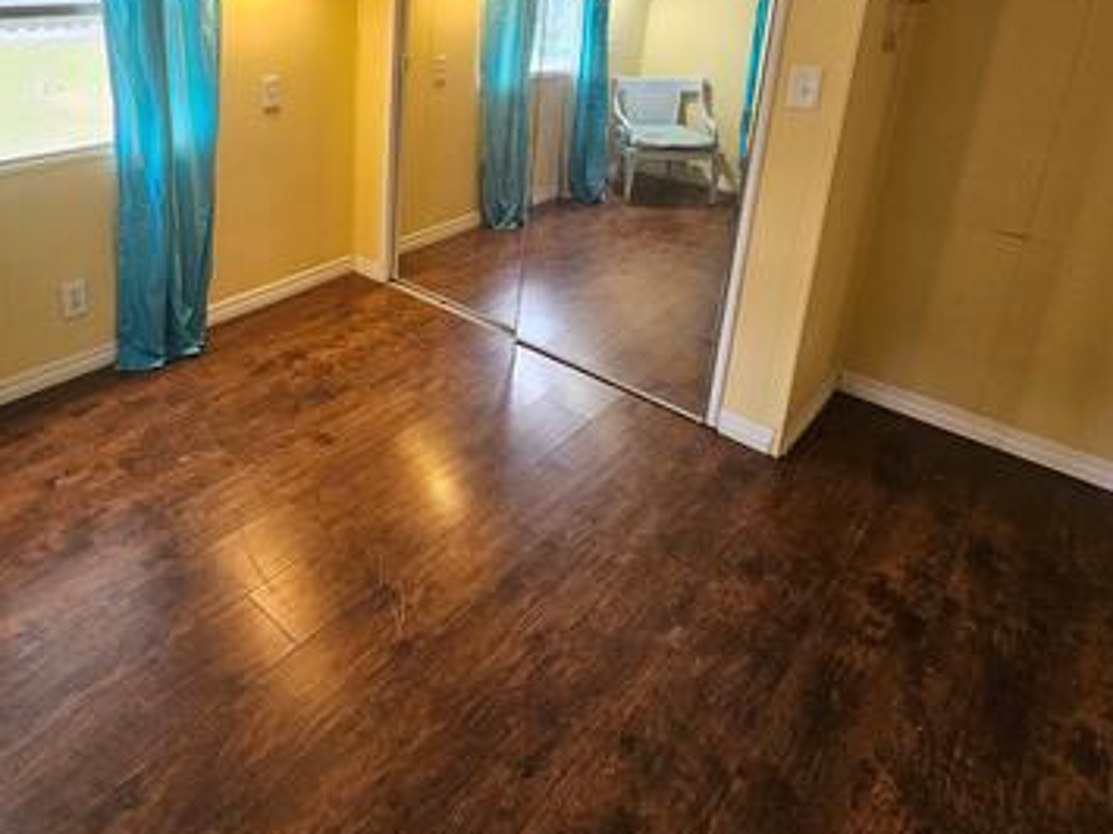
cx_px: 357
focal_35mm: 22
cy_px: 157
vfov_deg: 56.3
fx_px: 707
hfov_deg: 73.7
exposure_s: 1/60
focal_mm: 2.2
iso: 160
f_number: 2.2
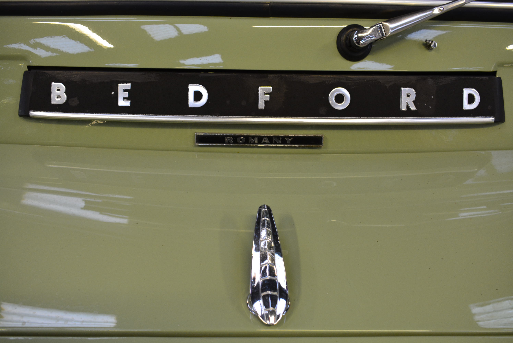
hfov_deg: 55.1
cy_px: 172
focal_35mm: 34
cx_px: 256
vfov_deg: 38.4
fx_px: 492
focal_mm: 23
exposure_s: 1/13
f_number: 6.3
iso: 800
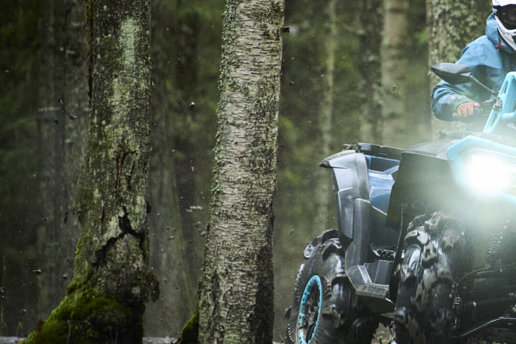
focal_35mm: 354
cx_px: 565
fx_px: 5073
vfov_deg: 3.9
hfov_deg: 5.8
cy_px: 157
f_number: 2.8
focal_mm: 150
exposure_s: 1/500
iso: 3200
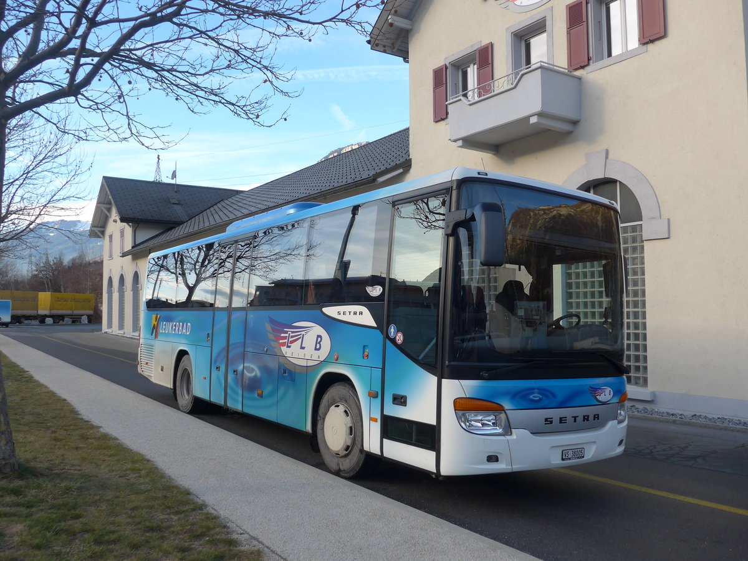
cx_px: 374
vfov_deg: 48.2
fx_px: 627
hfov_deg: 61.7
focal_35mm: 29
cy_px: 280
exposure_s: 1/400
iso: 80
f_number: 2.8
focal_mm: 6
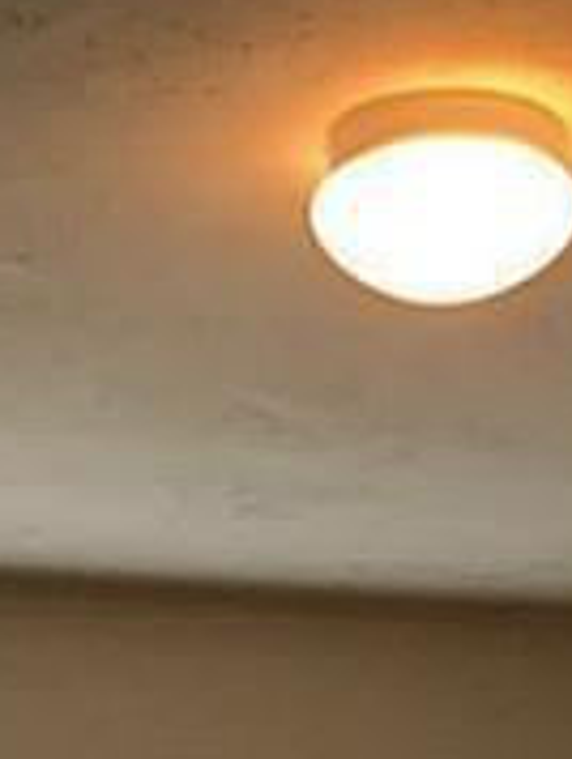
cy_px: 1578
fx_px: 2747
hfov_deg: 11.9
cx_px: 222
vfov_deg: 13.3
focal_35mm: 125
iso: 32
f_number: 2.2
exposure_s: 1/30
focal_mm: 4.15
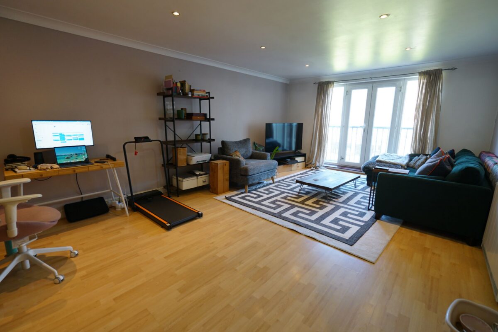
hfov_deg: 96.7
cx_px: 249
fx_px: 221
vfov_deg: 73.8
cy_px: 166
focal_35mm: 16
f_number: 5
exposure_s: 1/30
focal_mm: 16
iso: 500
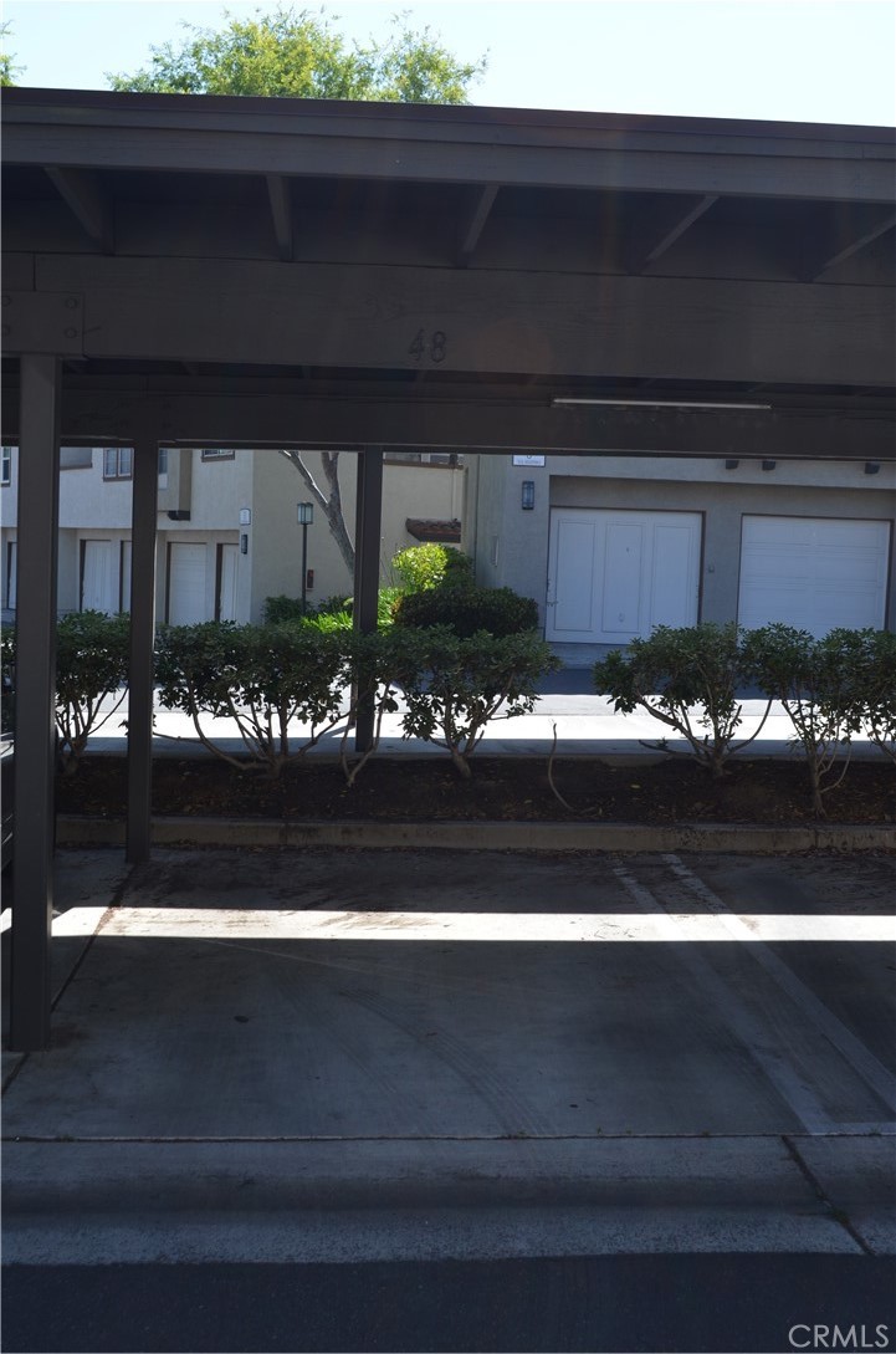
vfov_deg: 43.7
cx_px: 448
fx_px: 1688
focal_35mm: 45
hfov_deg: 29.7
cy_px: 677
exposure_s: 1/250
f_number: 8
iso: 200
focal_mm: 30
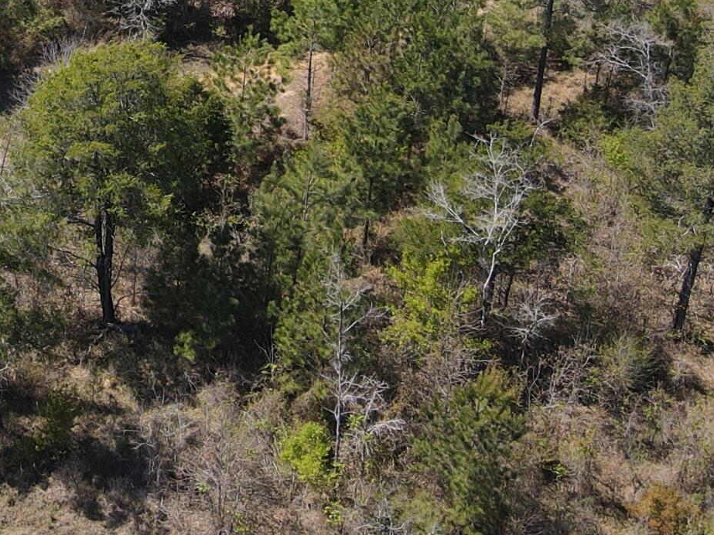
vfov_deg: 17.5
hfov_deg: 23.0
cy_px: -203
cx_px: -141
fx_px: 1609
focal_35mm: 78
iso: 100
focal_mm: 4.5
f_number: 2.8
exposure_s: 1/400
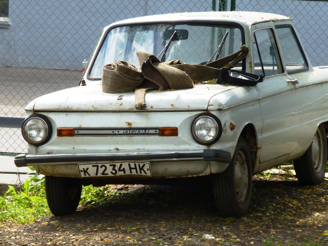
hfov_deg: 8.8
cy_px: 120
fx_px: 2123
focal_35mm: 224
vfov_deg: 6.6
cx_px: 160
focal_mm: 31.3
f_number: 5.4
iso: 100
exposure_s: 1/160
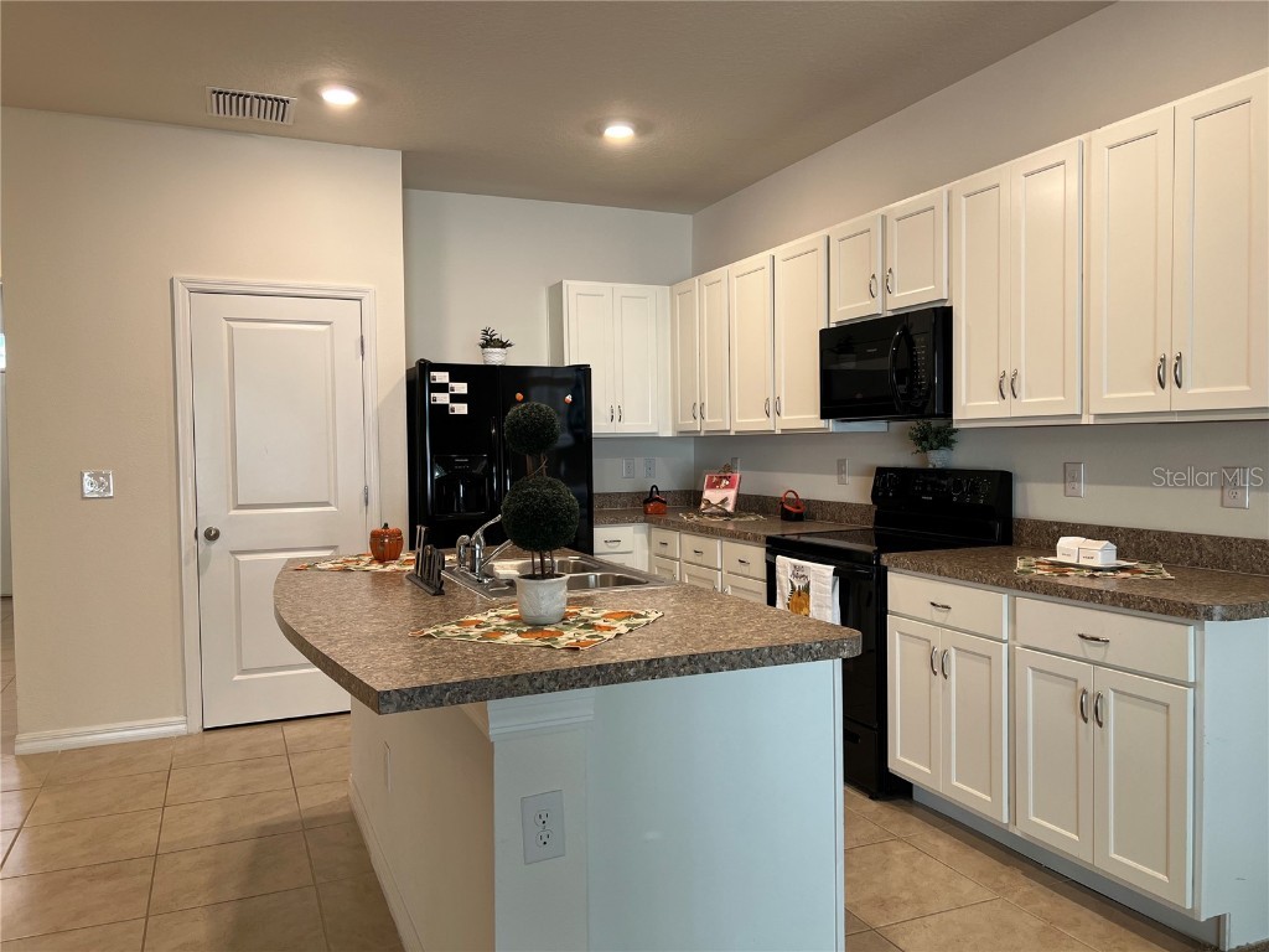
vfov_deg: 53.1
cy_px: 476
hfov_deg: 67.3
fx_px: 953
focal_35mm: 26
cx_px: 634
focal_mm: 5.7
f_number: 1.5
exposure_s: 1/60
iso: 64
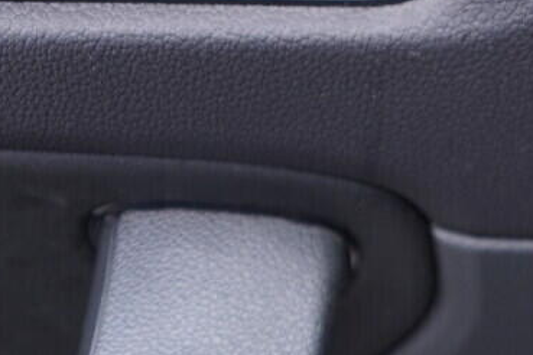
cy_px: -116
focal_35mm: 100
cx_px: 332
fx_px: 1480
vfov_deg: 13.2
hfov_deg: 20.4
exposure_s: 1/40
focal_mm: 24
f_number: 2.8
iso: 200
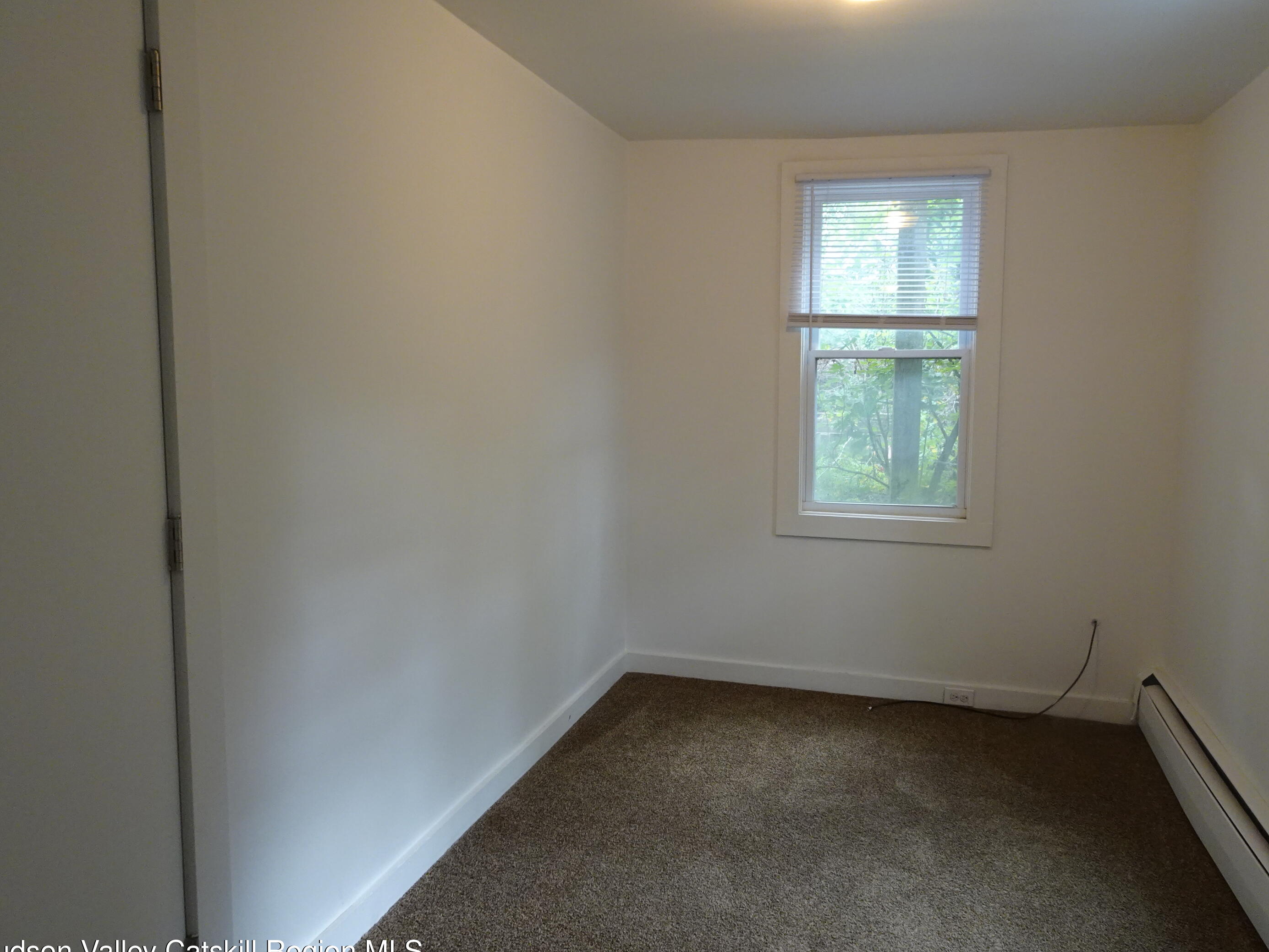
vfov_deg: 53.1
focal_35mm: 26
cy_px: 483
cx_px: 658
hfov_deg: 67.3
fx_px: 953
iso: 320
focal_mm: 4.25
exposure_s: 1/30
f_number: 3.5
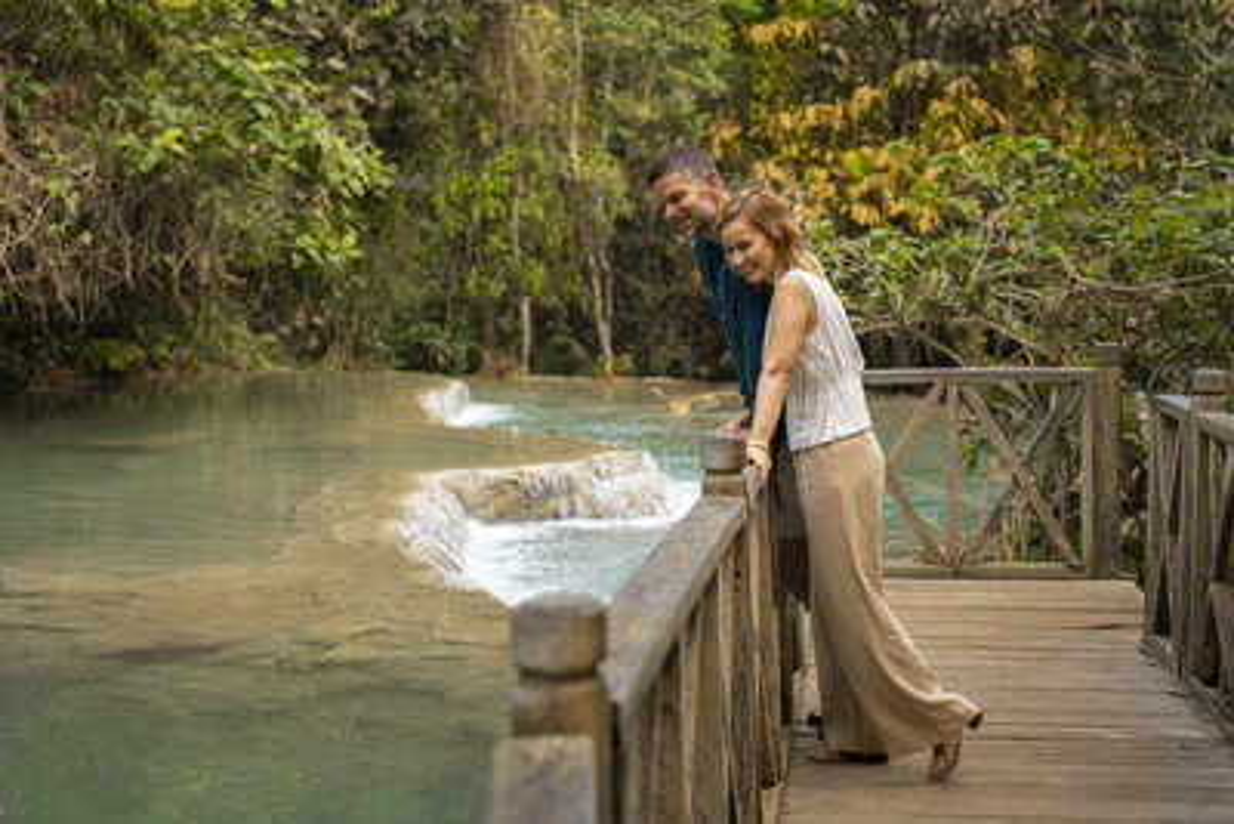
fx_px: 1852
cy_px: 412
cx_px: 617
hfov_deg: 36.9
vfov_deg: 25.1
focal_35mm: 54
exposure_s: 1/160
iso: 100
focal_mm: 54
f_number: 2.8
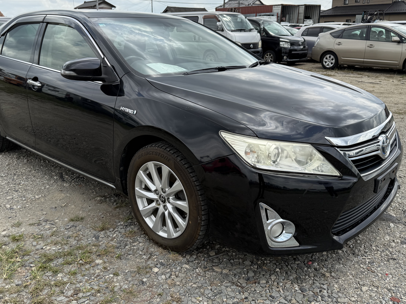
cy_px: 138
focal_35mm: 31
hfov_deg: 58.3
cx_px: 194
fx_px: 364
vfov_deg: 45.4
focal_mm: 6.76
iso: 80
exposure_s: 1/2232
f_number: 1.78
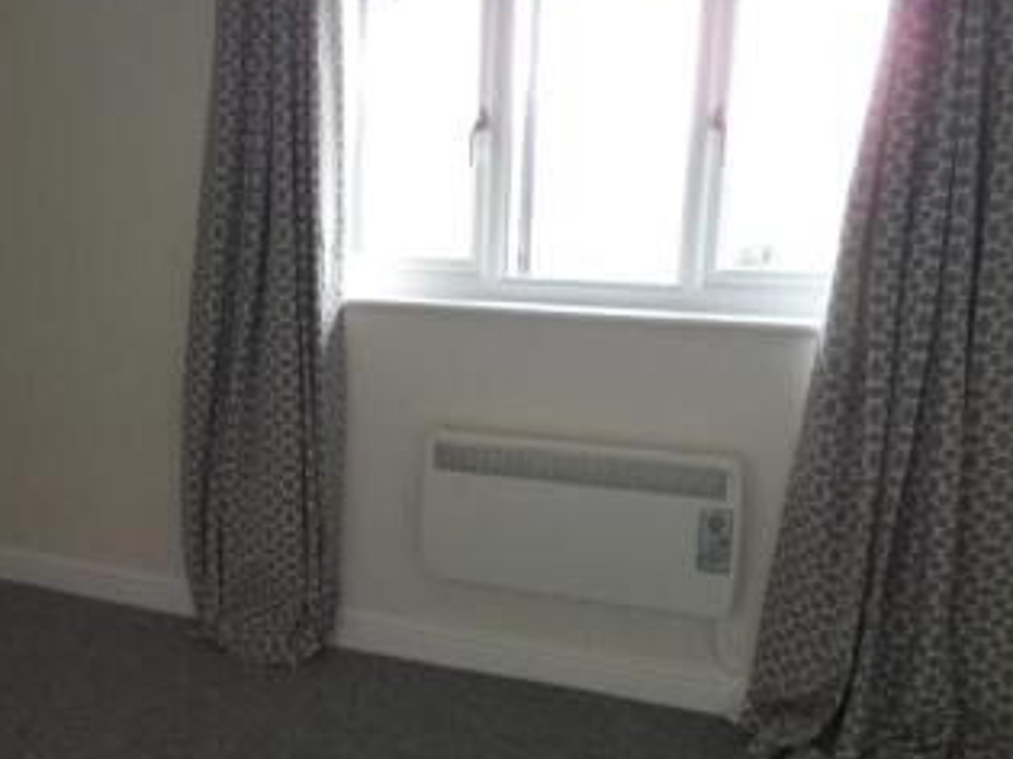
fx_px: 1082
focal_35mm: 37
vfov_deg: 38.6
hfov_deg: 49.2
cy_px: 407
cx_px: 333
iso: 400
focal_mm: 3.6
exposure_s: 1/125
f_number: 2.8
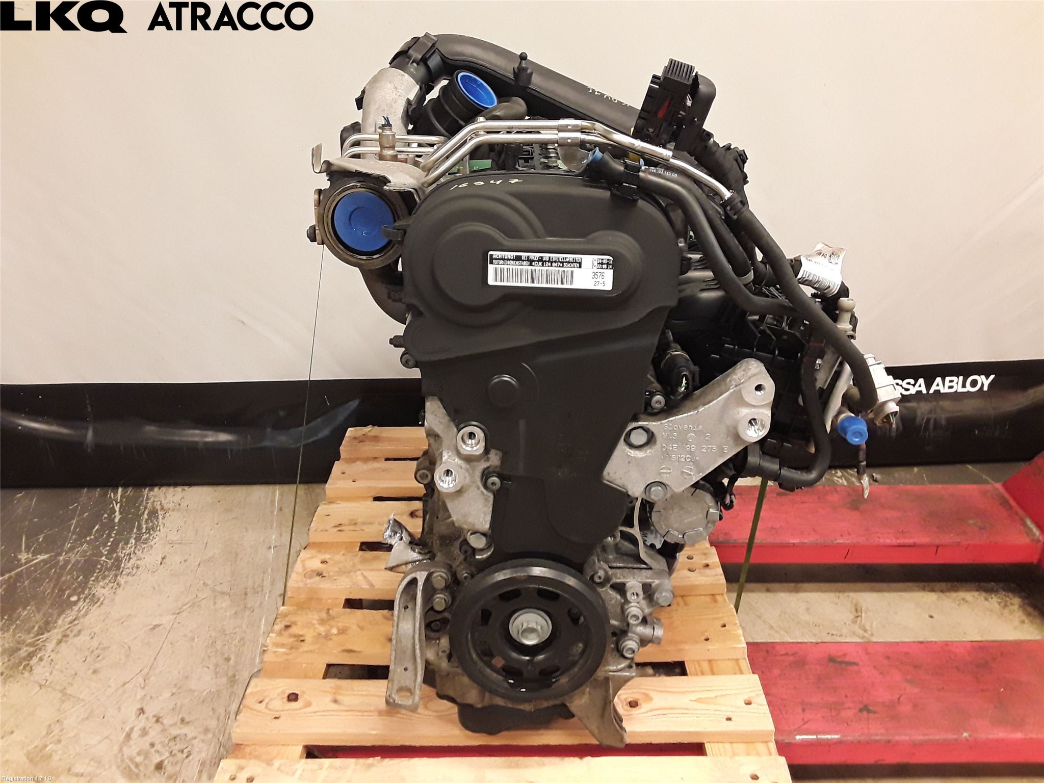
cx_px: 522
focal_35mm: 28
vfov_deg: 49.7
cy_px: 392
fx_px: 844
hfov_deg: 63.4
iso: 200
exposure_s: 1/50
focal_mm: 2.91
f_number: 1.9
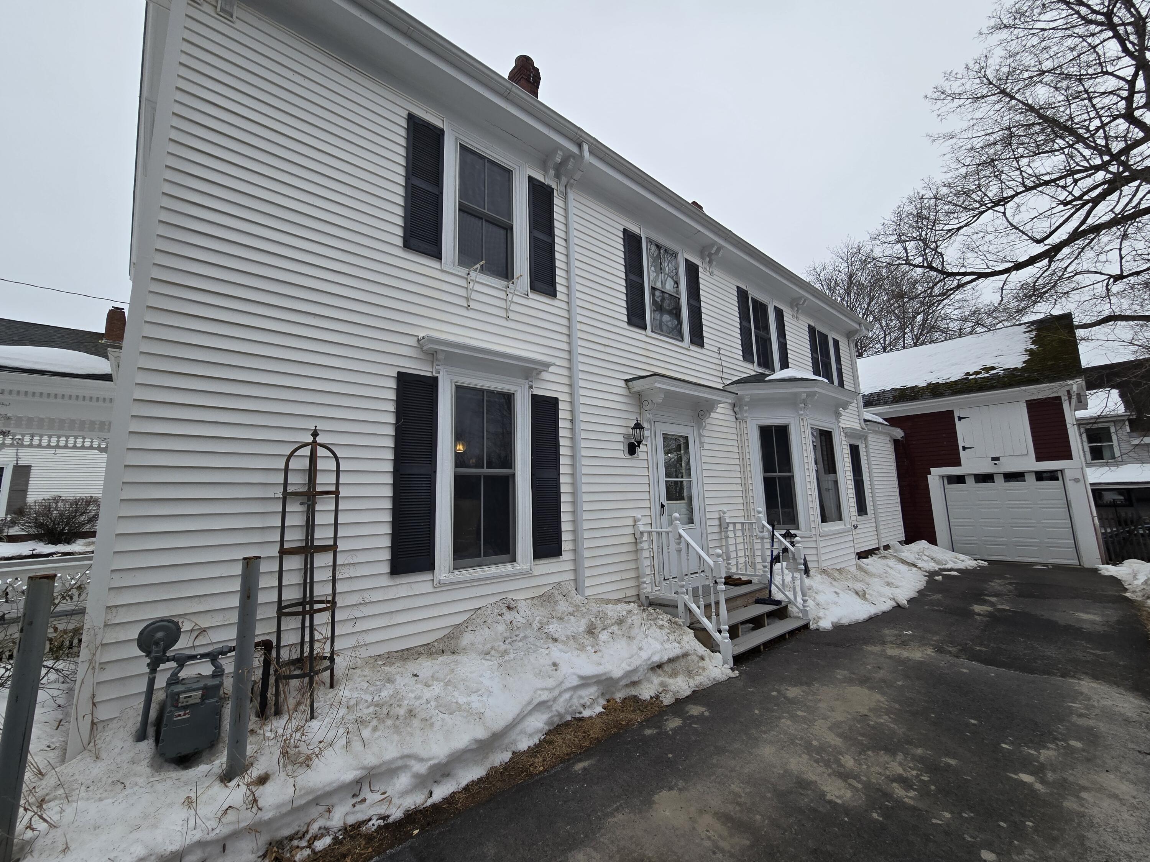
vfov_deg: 89.9
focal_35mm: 13
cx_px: 575
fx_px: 432
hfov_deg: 106.2
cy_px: 431
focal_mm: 2.2
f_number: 2.2
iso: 50
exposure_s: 1/1044
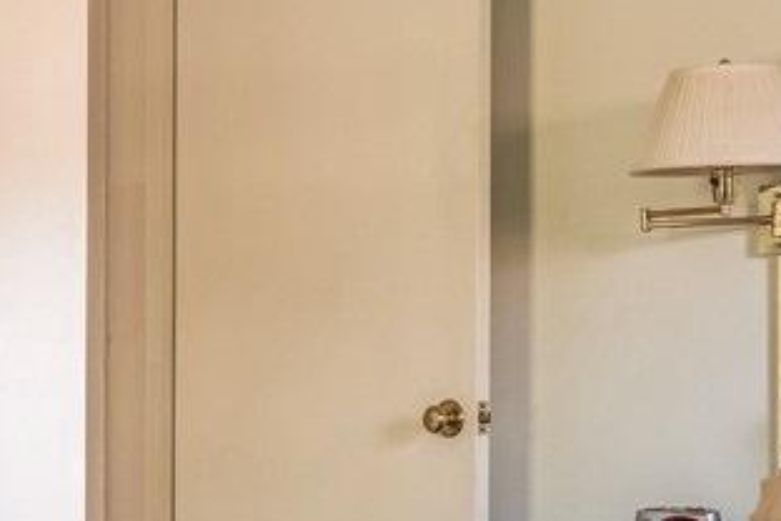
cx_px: 591
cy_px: 364
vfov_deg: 14.2
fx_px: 2083
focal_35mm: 96
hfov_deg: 21.1
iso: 100
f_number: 8
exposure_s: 1
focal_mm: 15
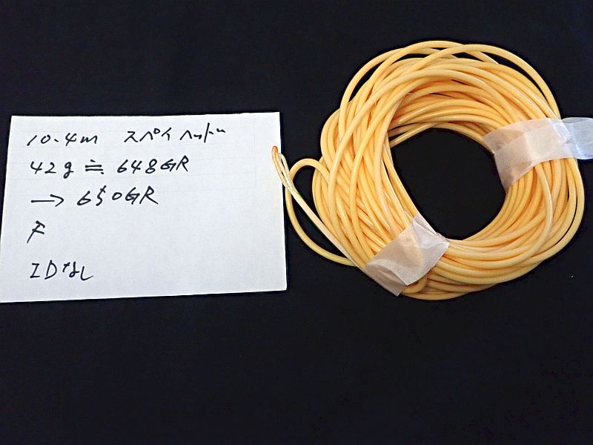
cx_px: 296
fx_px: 514
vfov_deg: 46.8
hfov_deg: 60.0
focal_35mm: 30
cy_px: 222
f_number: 3.2
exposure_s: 1/100
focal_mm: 5.5
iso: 800
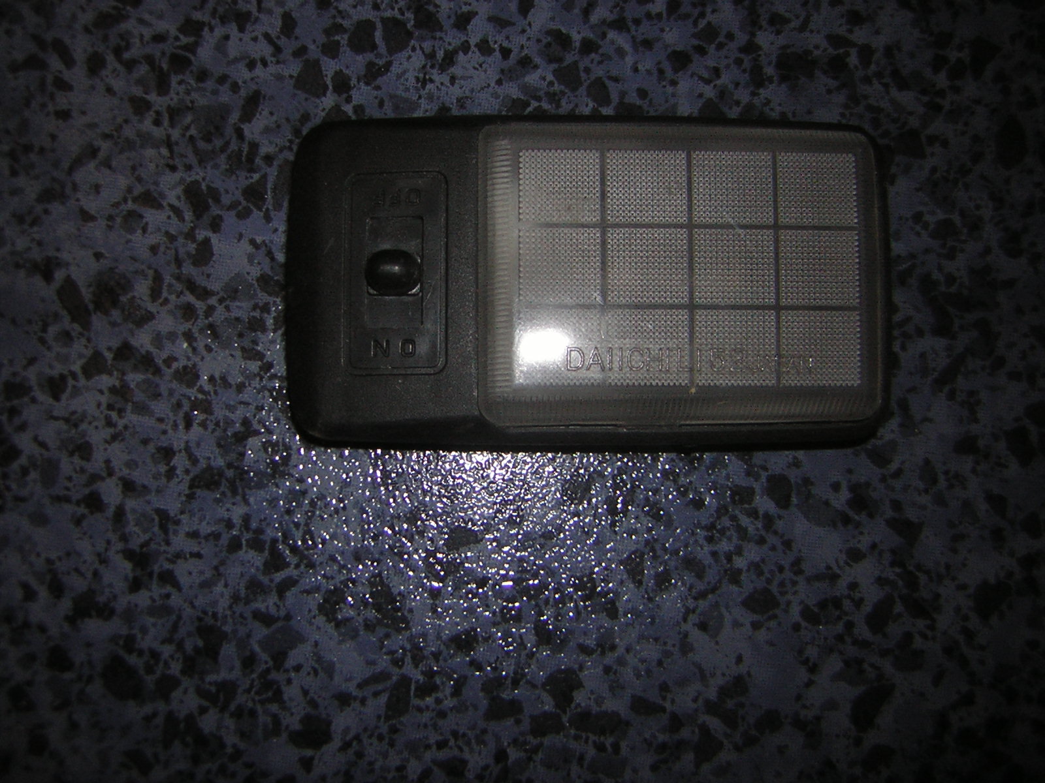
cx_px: 522
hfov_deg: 51.4
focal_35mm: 36
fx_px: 1087
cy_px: 392
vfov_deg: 39.7
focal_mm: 4.7
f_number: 2.6
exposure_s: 1/60.1
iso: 50
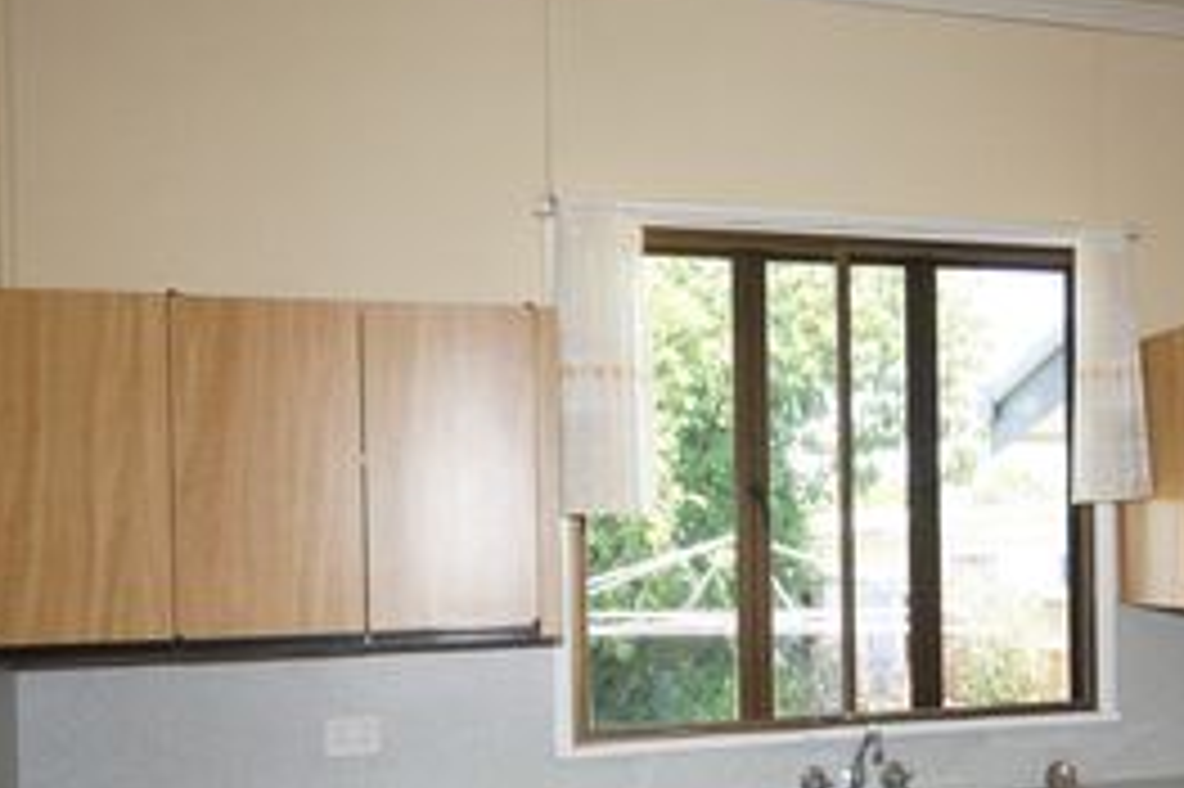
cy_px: 561
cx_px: 810
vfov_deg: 37.3
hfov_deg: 53.3
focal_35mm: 35
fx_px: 1147
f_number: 6.3
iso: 1600
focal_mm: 13
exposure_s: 1/160
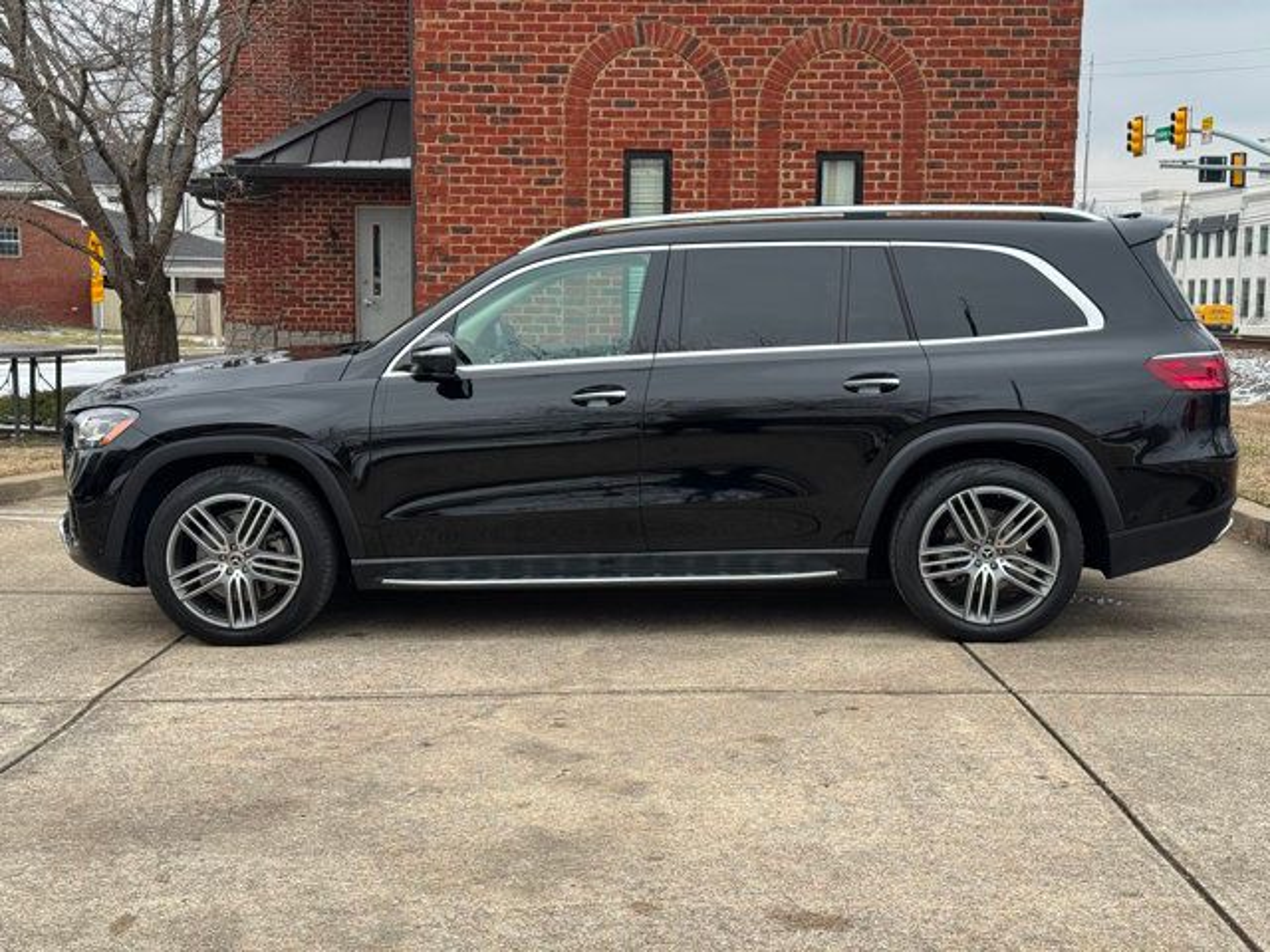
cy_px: 476
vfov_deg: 30.3
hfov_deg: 39.7
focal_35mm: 48
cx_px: 635
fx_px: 1761
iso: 50
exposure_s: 1/197
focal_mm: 6.76
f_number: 1.78
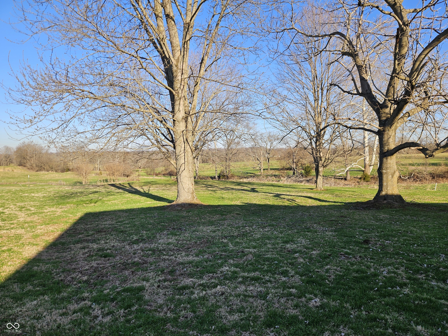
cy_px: 168
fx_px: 298
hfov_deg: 73.9
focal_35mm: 23
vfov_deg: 58.9
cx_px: 224
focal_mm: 5.4
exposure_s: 1/927
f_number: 1.8
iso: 25
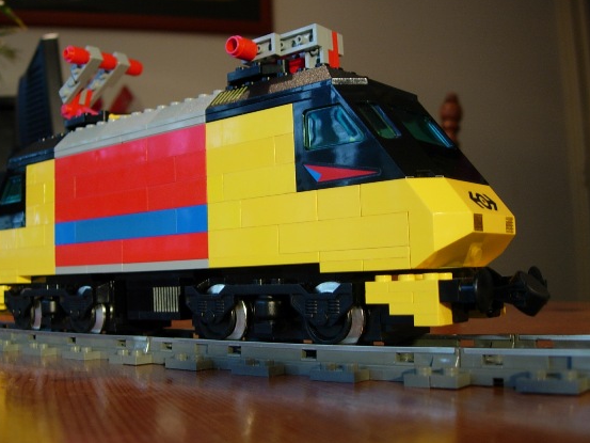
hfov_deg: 42.9
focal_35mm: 44
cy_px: 207
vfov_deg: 32.9
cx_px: 258
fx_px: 750
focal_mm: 7.8
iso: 64
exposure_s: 1/13
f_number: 2.8
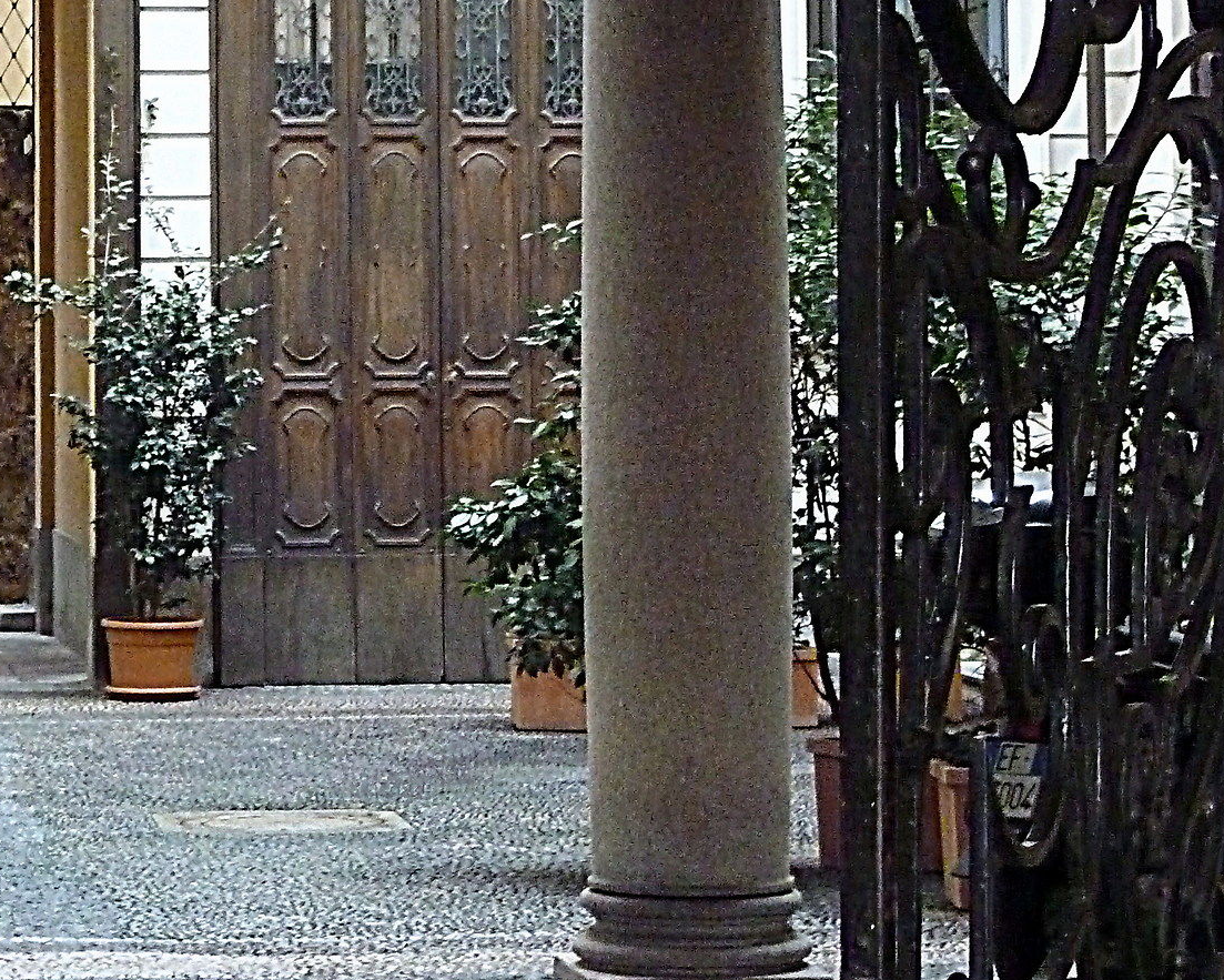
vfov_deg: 11.1
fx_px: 5000
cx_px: 362
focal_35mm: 138
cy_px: 133
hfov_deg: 13.9
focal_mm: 11.5
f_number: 3.4
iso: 800
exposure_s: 1/40
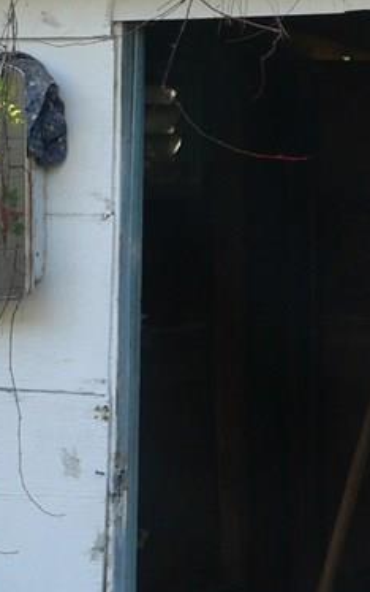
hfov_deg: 8.6
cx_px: 585
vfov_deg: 13.9
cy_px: 22
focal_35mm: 148
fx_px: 2386
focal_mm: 8.5
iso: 80
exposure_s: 1/80
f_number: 2.8
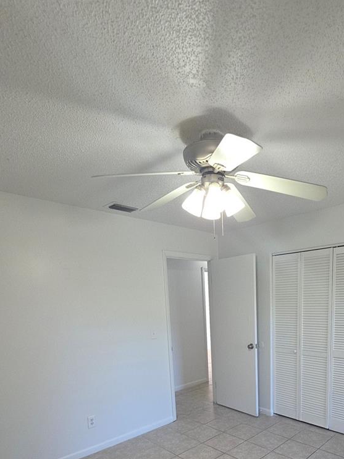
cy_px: 350
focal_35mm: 21
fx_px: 278
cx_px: 227
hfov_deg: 62.0
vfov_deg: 72.9
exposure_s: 1/50
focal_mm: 2.2
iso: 64
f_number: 1.9
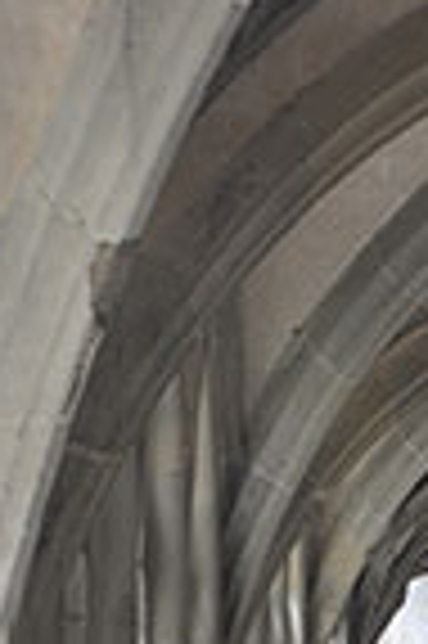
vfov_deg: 15.2
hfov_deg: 10.3
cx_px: 437
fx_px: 2360
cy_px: 667
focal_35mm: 132
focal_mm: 28
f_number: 5
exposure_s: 1/25
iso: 400
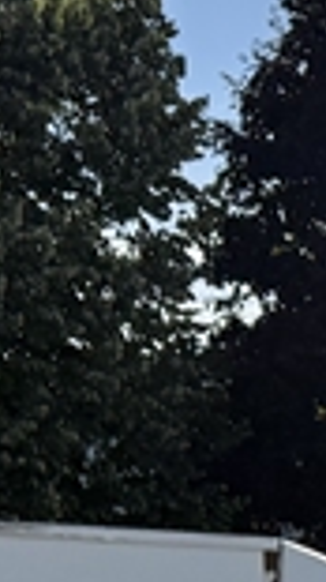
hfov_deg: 7.0
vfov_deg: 13.2
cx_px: 1053
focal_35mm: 152
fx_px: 2340
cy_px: 922
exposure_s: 1/7353
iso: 125
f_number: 1.78
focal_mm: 6.76
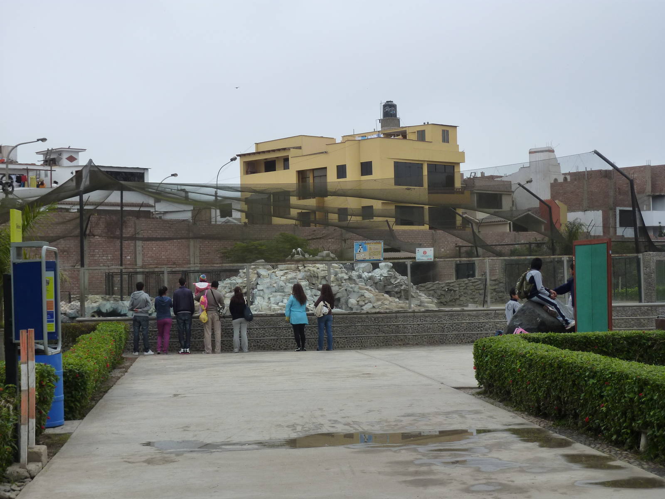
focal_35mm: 63
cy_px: 250
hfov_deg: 30.7
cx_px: 332
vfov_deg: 23.3
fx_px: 1210
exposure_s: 1/250
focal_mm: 10.3
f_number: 4
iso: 125
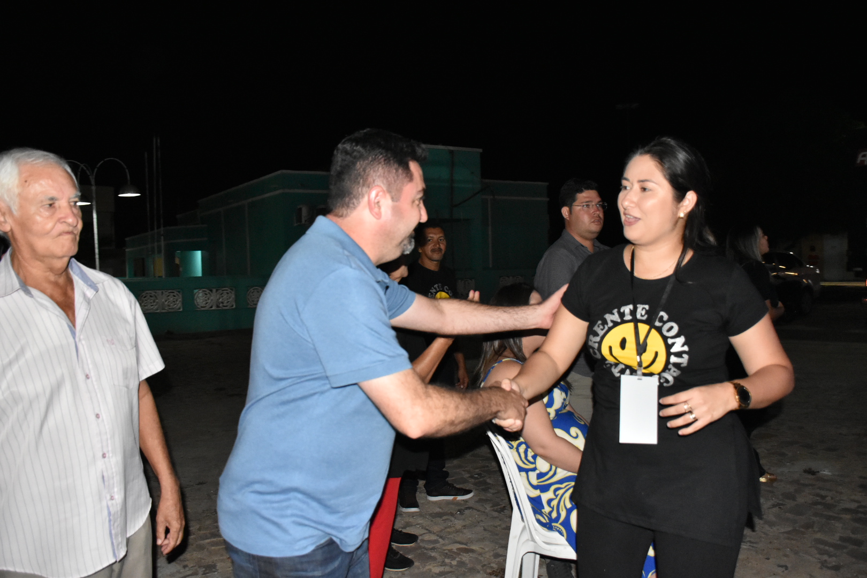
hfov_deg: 61.9
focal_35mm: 30
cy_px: 289
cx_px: 434
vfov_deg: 43.6
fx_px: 722
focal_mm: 20
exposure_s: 1/100
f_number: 3.5
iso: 3200
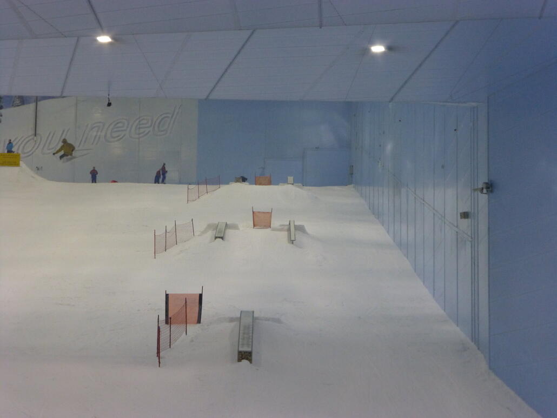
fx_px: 1754
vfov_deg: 13.6
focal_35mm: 109
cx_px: 278
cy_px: 209
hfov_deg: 18.0
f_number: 5.3
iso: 400
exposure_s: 1/13
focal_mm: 19.4
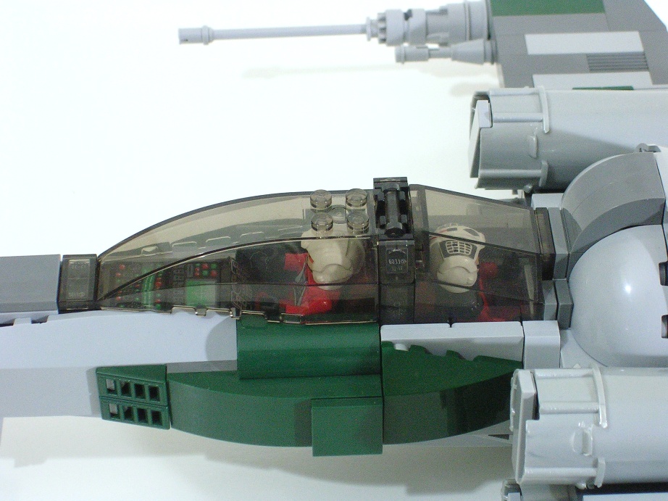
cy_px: 250
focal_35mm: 115
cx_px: 334
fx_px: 2219
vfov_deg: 12.9
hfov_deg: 17.1
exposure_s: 1/4.5
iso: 200
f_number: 4.9
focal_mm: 17.4
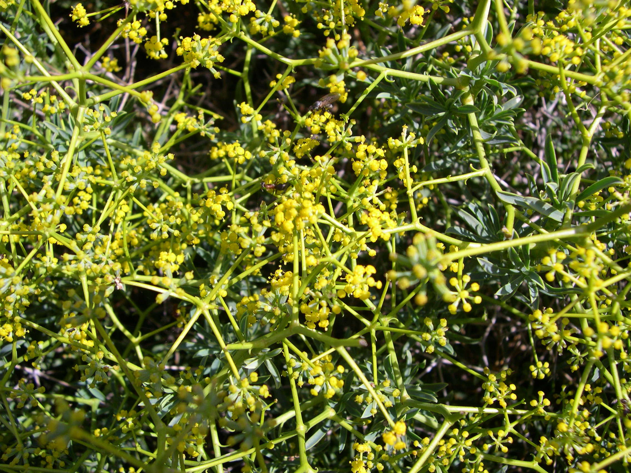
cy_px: 236
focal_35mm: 38
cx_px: 316
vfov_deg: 37.7
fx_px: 693
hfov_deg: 49.0
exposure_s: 1/140
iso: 100
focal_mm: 8
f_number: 7.6
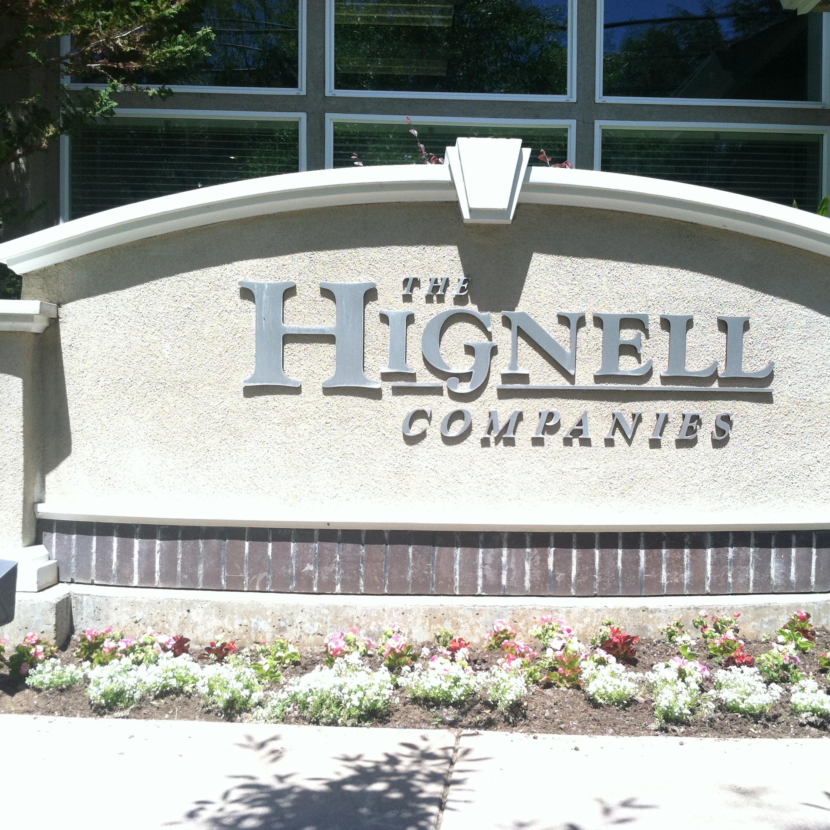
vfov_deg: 40.0
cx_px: 476
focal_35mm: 42
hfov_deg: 39.9
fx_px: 1139
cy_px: 415
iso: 80
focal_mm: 3.85
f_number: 2.8
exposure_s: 1/508
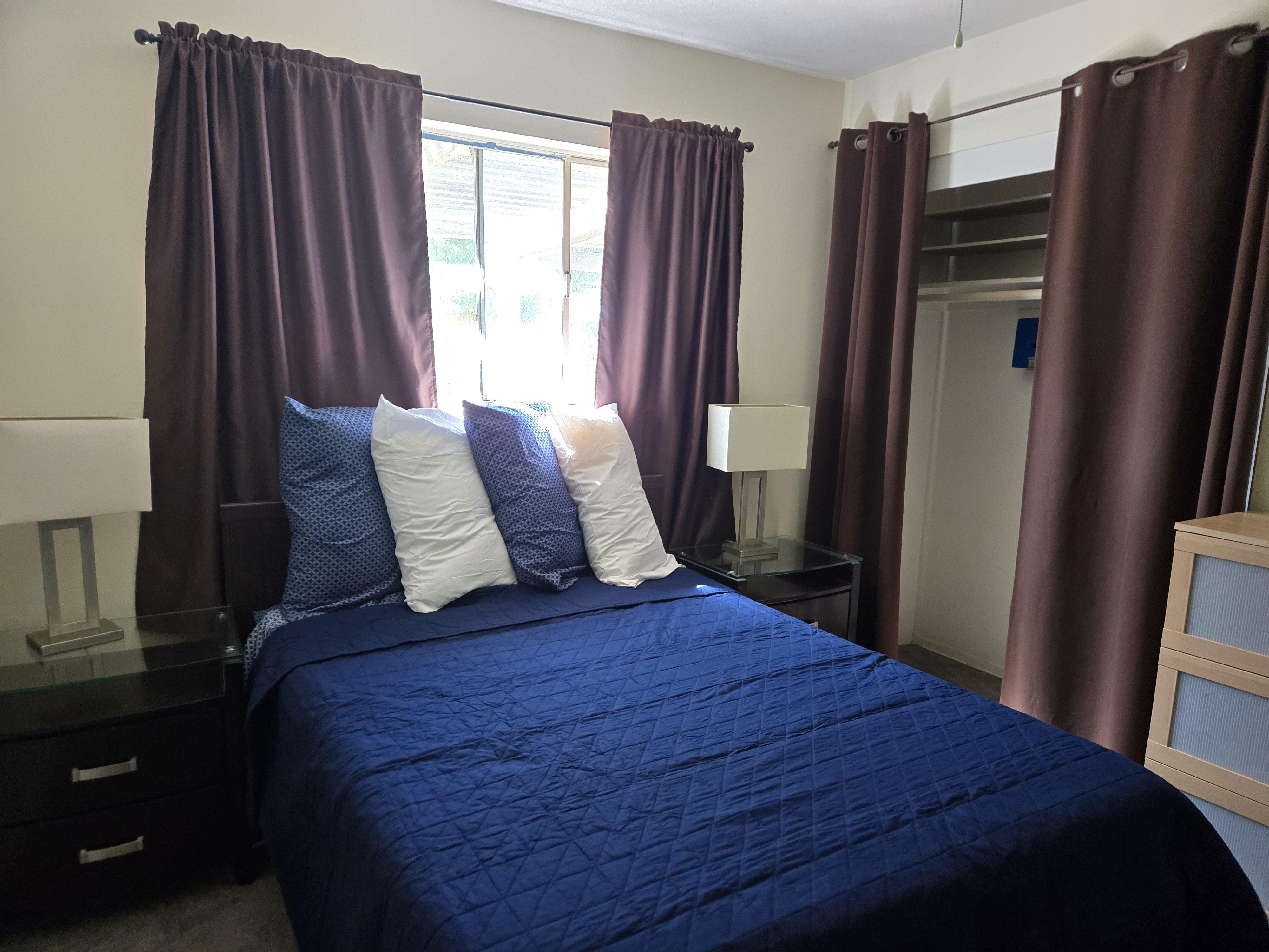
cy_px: 476
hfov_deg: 73.9
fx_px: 843
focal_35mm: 23
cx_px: 634
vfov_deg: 58.9
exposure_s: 1/120
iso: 640
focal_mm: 5.4
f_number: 1.8
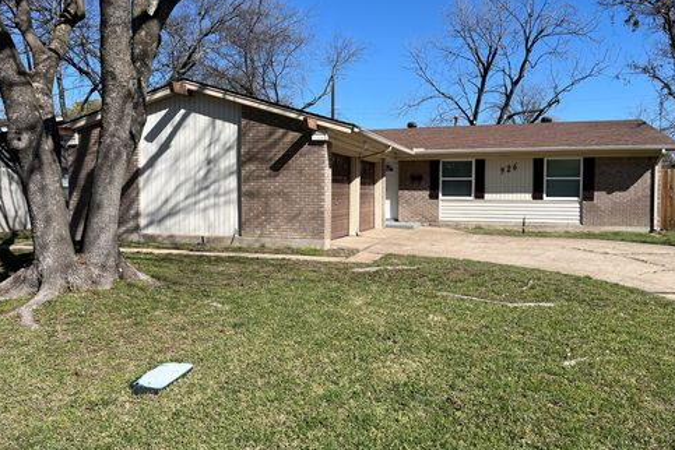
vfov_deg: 46.3
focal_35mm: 28
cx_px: 345
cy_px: 199
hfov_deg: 65.5
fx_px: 525
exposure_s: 1/4149
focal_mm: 5.1
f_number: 1.6
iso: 50
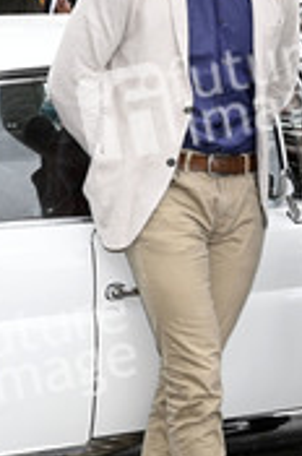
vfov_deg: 36.3
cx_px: 286
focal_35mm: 55
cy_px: 232
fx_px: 695
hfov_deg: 23.7
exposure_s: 1/160
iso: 320
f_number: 6.3
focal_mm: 24
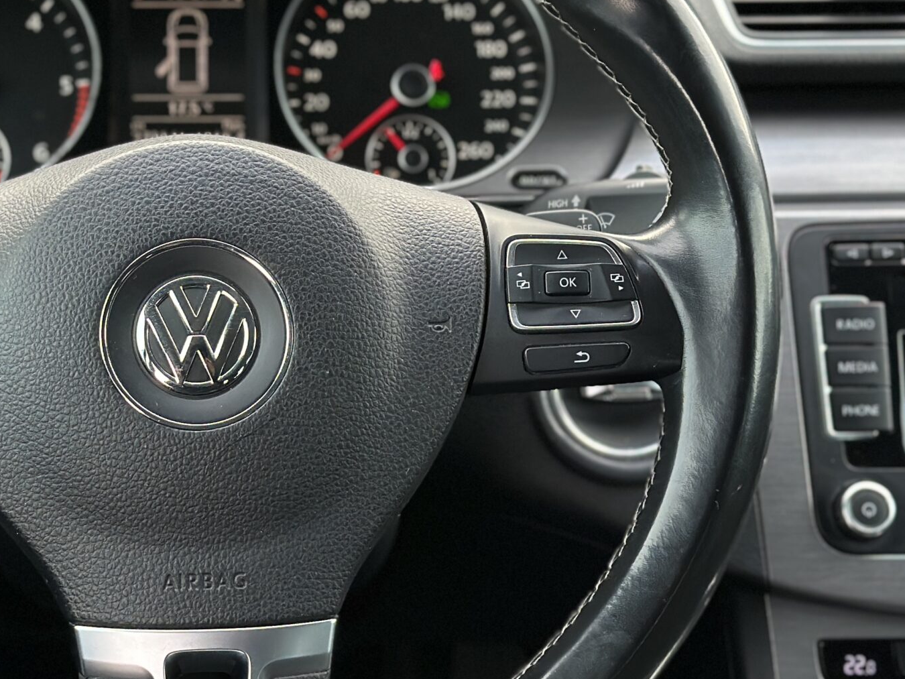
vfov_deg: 16.2
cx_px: 185
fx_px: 2380
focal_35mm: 91
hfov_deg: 21.3
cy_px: 328
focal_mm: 6.86
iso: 160
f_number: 1.78
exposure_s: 1/150
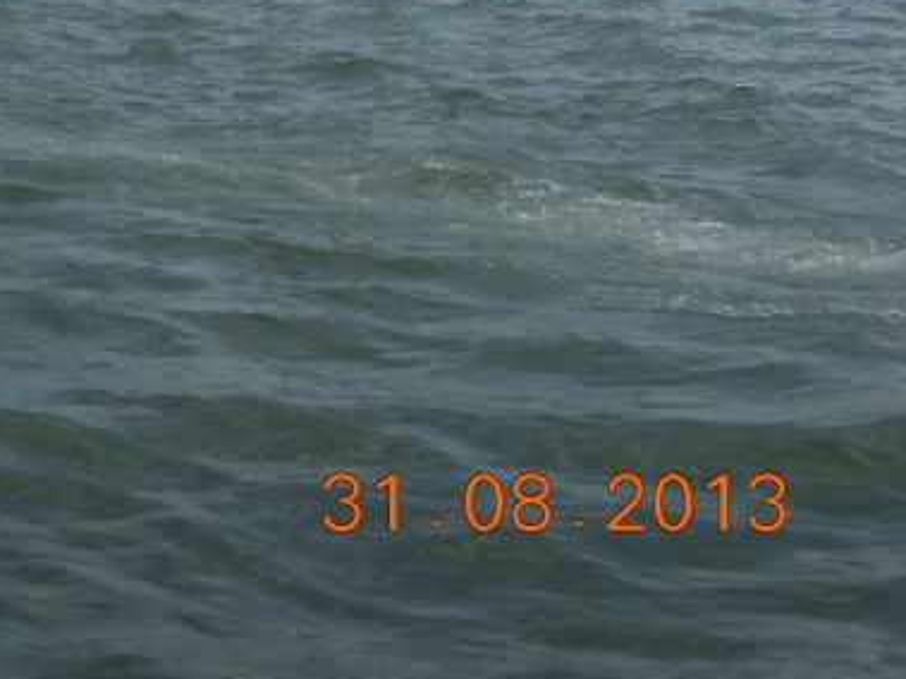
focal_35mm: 108
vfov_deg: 13.2
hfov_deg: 17.0
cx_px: -316
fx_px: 2826
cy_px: -222
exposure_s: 1/1250
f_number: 5.8
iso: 160
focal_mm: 7.2
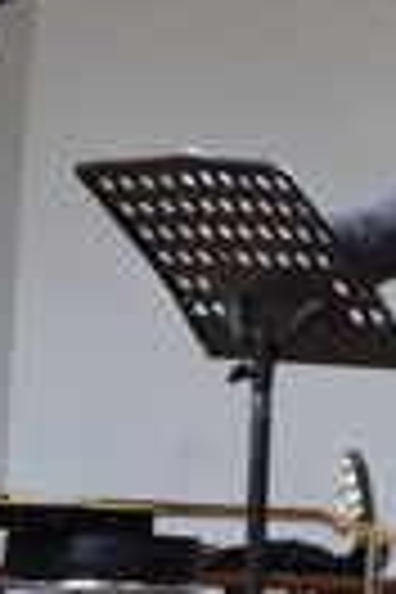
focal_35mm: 341
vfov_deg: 6.0
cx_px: 441
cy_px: 117
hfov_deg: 4.0
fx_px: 5626
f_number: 6.7
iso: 400
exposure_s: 1/180
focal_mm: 50
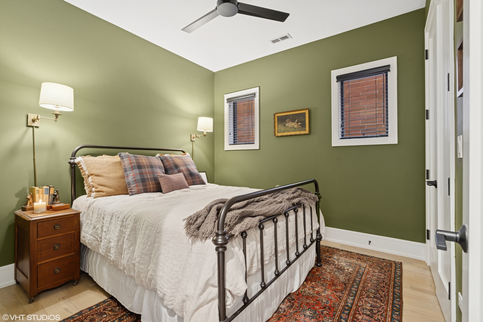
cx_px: 242
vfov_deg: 73.7
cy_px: 161
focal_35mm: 16
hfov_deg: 96.7
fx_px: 215
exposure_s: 1/2.5
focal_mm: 16
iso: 320
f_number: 8
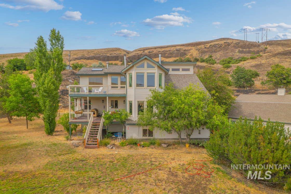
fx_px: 178
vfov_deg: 57.2
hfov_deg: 78.6
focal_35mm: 22
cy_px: 97
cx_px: 146
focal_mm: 8.38
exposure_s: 1/80
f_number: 2.8
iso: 100
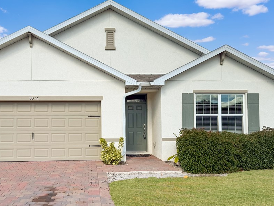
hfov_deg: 57.9
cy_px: 111
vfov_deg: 45.4
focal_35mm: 31
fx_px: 245
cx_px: 112
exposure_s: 1/4400
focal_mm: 6.76
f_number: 1.8
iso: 80
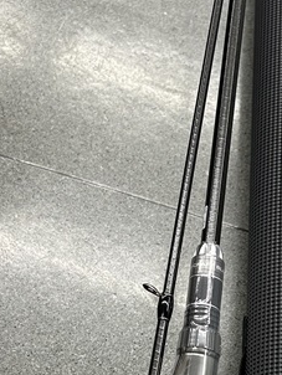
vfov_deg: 21.6
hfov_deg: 17.0
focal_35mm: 86
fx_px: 933
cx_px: 243
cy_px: 411
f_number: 1.5
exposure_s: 1/60
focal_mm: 5.7
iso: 80
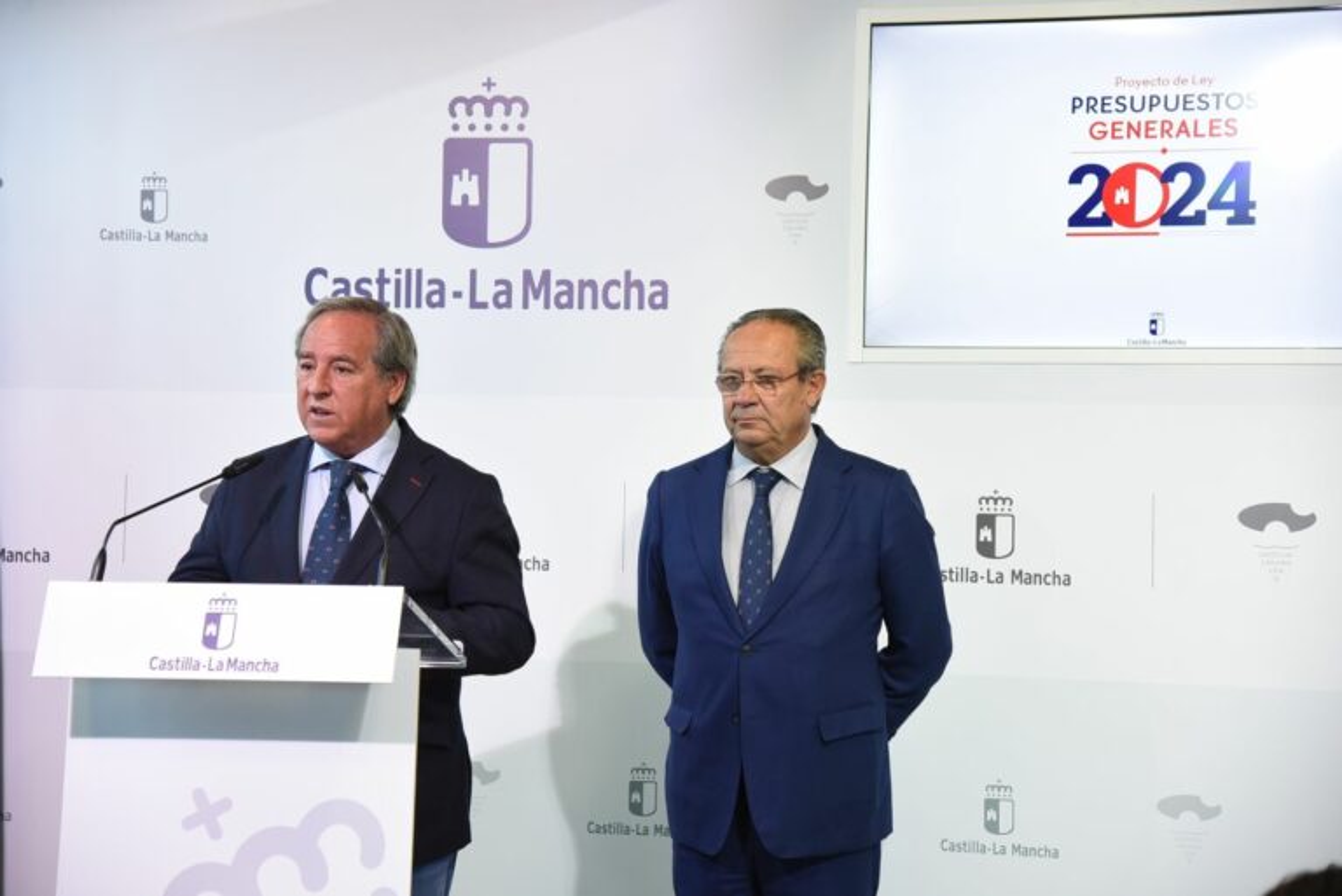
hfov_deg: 27.0
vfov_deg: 18.2
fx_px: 2797
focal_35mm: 75
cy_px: 448
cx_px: 671
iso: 2500
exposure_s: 1/200
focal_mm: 75
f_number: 5
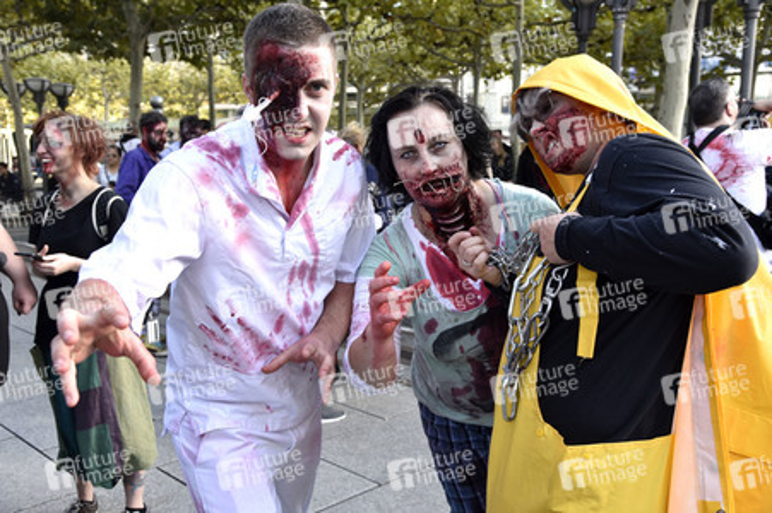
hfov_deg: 50.7
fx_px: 814
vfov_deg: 35.0
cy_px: 256
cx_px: 386
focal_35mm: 38
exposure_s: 1/125
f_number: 6.3
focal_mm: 38
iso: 400
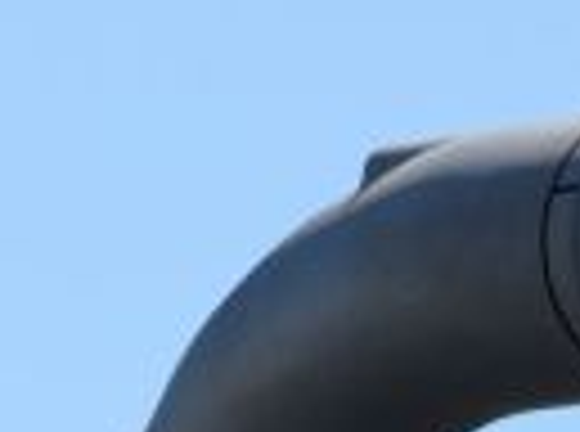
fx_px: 21876
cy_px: 1228
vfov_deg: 1.1
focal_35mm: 1309
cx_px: 420
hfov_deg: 1.5
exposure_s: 1/500
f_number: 8
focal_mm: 195
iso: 100
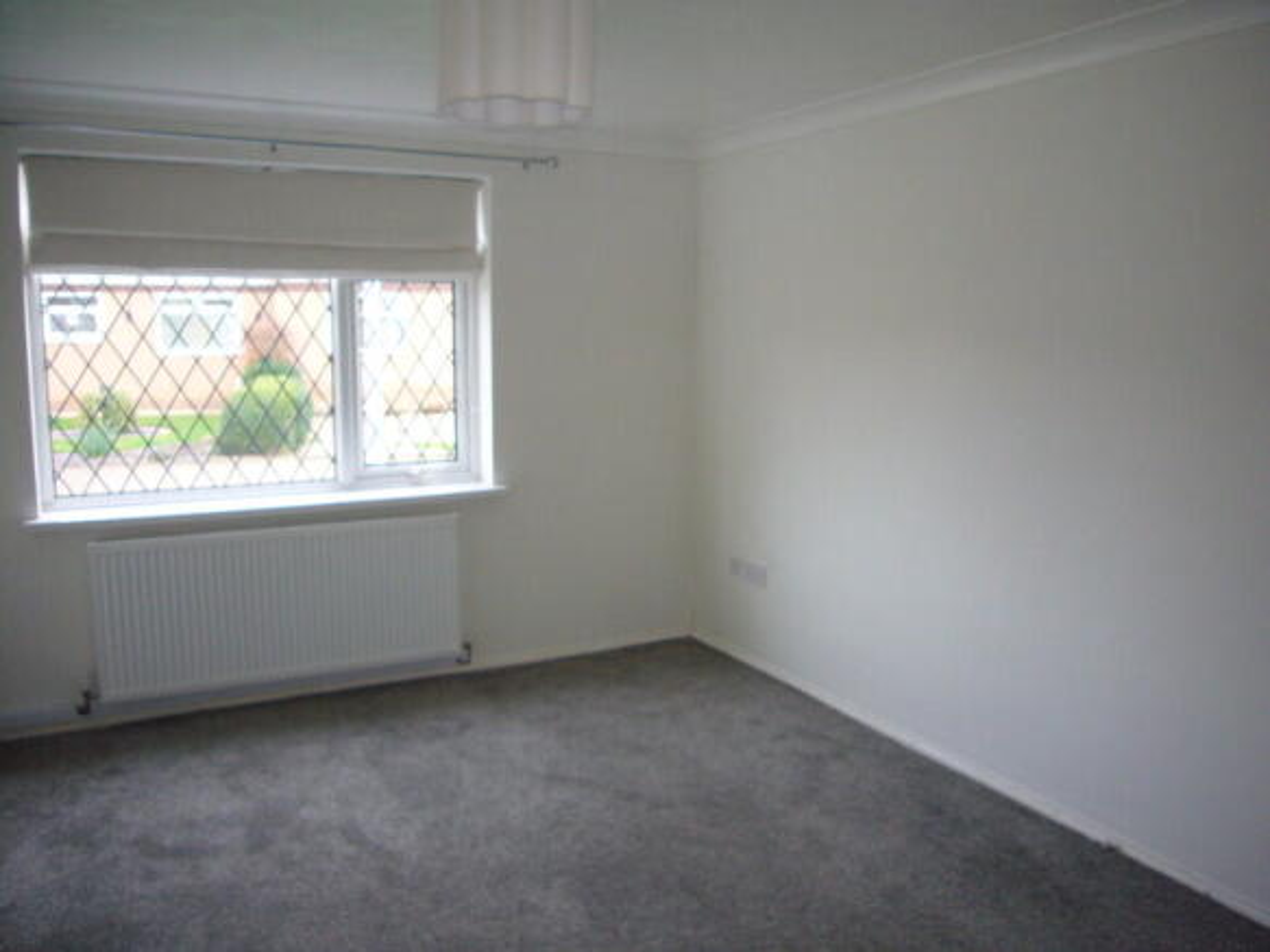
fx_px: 1027
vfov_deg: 49.7
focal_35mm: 28
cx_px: 635
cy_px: 476
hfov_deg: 63.5
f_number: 2.8
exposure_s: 1/30
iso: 160
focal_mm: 4.6
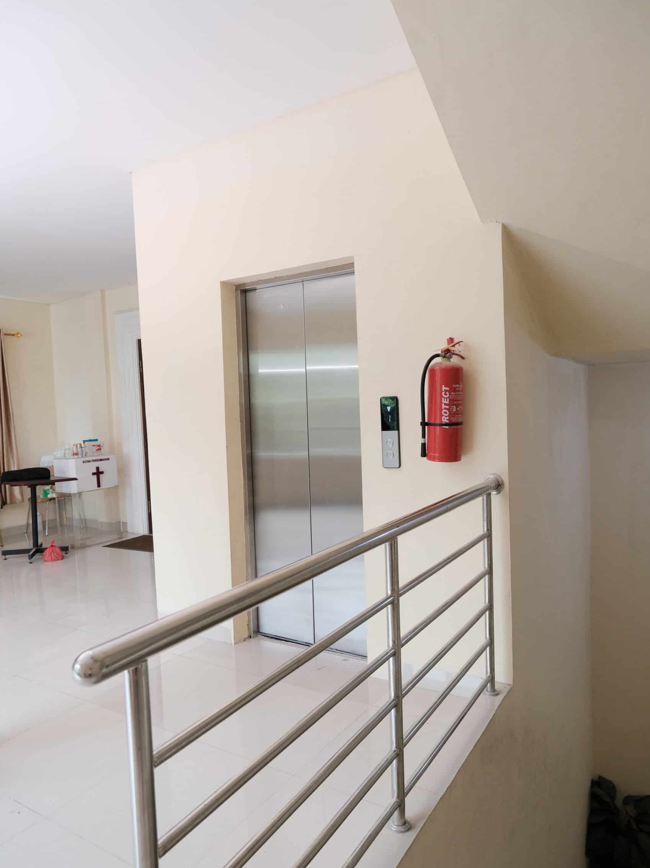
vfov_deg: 69.4
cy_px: 450
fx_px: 626
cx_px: 324
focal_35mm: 25
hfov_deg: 54.9
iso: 1250
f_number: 3.5
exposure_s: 1/100
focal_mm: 15
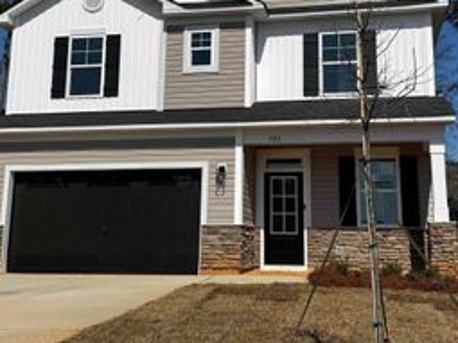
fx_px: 622
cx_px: 246
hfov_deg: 40.4
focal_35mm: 47
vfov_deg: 30.6
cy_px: 114
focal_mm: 6.76
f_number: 1.78
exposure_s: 1/7937
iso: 80
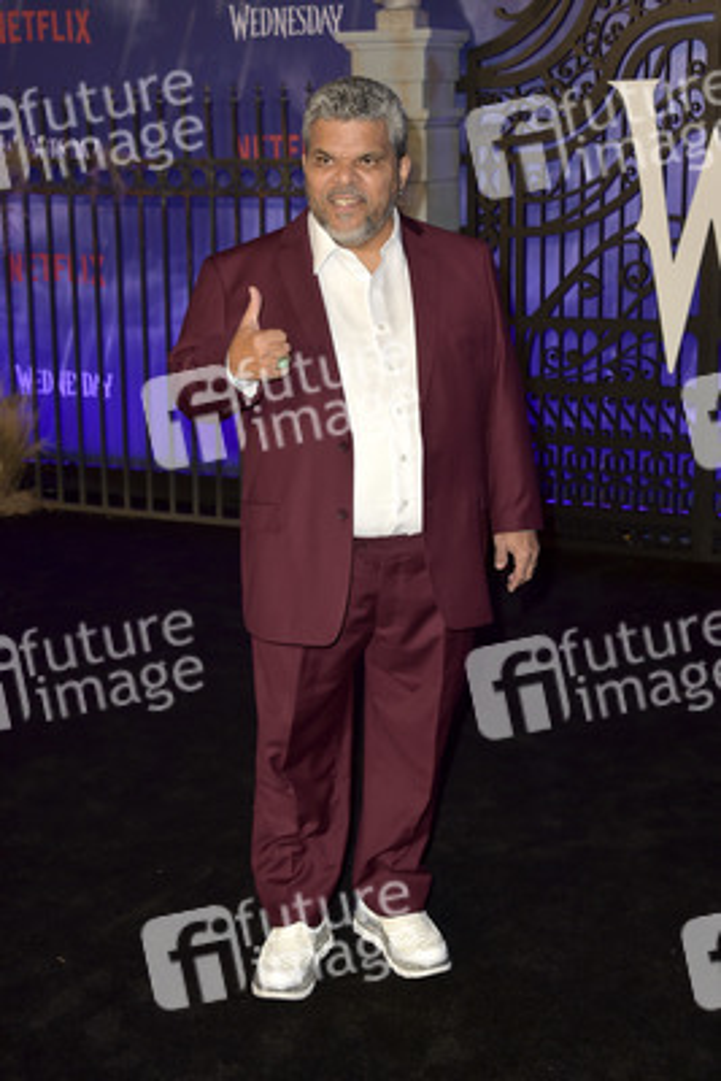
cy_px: 540
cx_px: 360
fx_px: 1501
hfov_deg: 27.0
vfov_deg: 39.6
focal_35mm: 50
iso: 640
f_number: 6.3
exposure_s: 1/250
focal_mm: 50
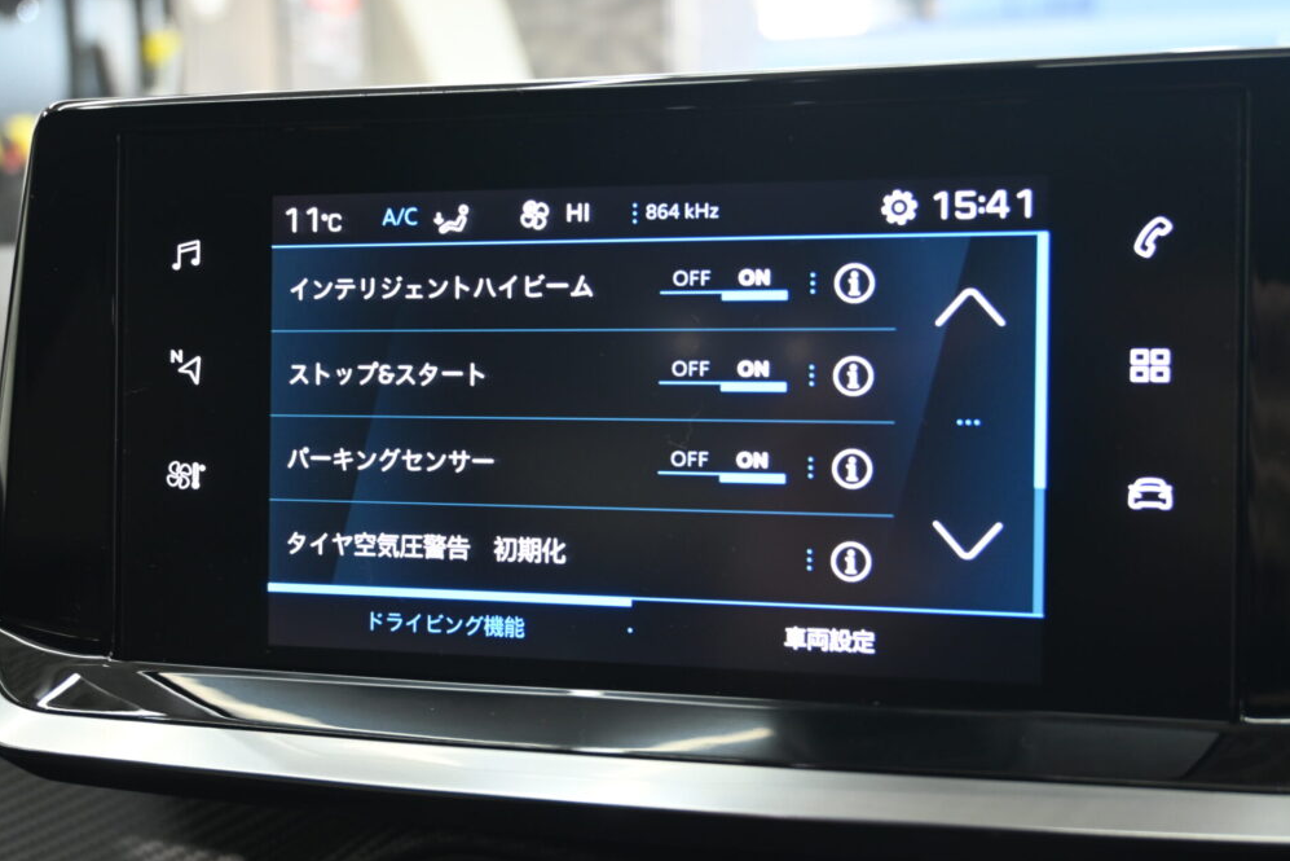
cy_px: 425
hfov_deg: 50.1
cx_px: 639
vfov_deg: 34.6
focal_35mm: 39
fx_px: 1380
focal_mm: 25
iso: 500
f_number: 4.2
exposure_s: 1/60
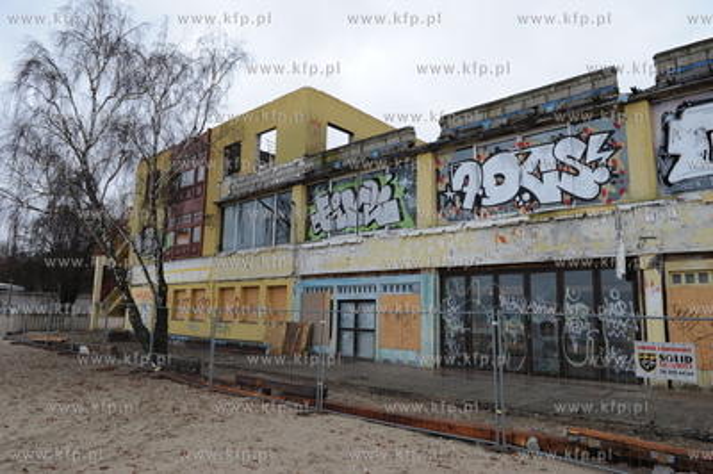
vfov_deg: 53.1
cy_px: 237
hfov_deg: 73.8
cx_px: 356
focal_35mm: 24
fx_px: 475
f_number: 8
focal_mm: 24
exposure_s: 1/250
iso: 800
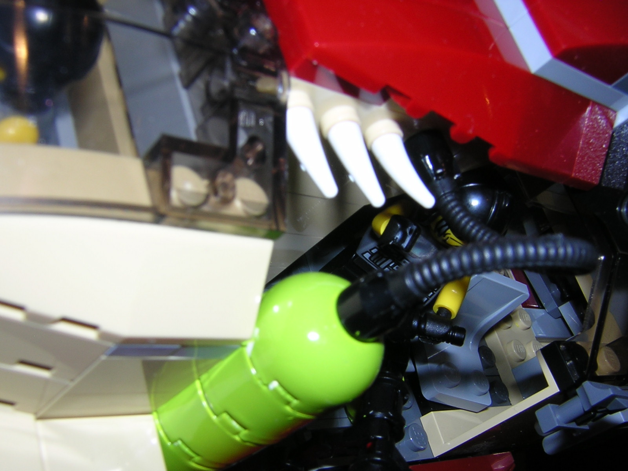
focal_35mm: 43
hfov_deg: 43.9
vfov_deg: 33.6
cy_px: 236
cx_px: 314
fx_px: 780
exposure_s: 1/60.1
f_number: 5.6
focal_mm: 5.6
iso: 100
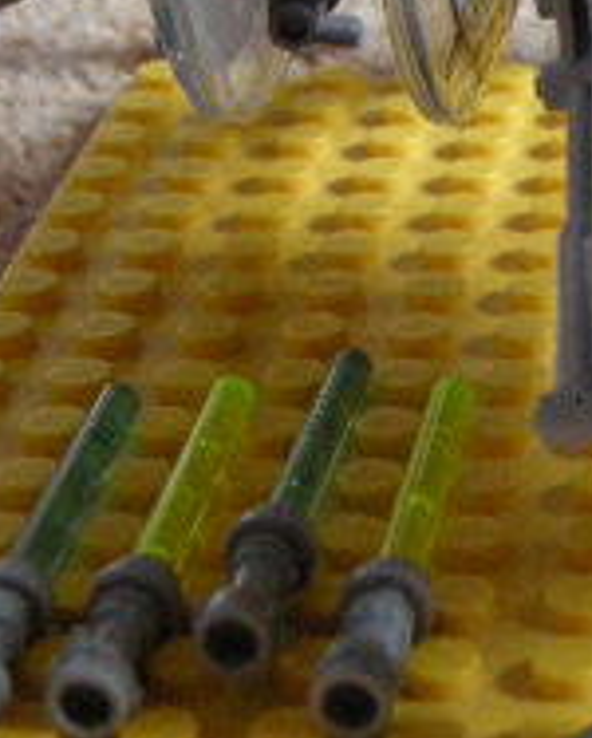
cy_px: -67
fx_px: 3192
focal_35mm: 146
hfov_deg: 9.9
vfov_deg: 13.0
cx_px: 1125
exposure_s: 1/47.3
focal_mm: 7.5
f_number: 2.7
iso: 400
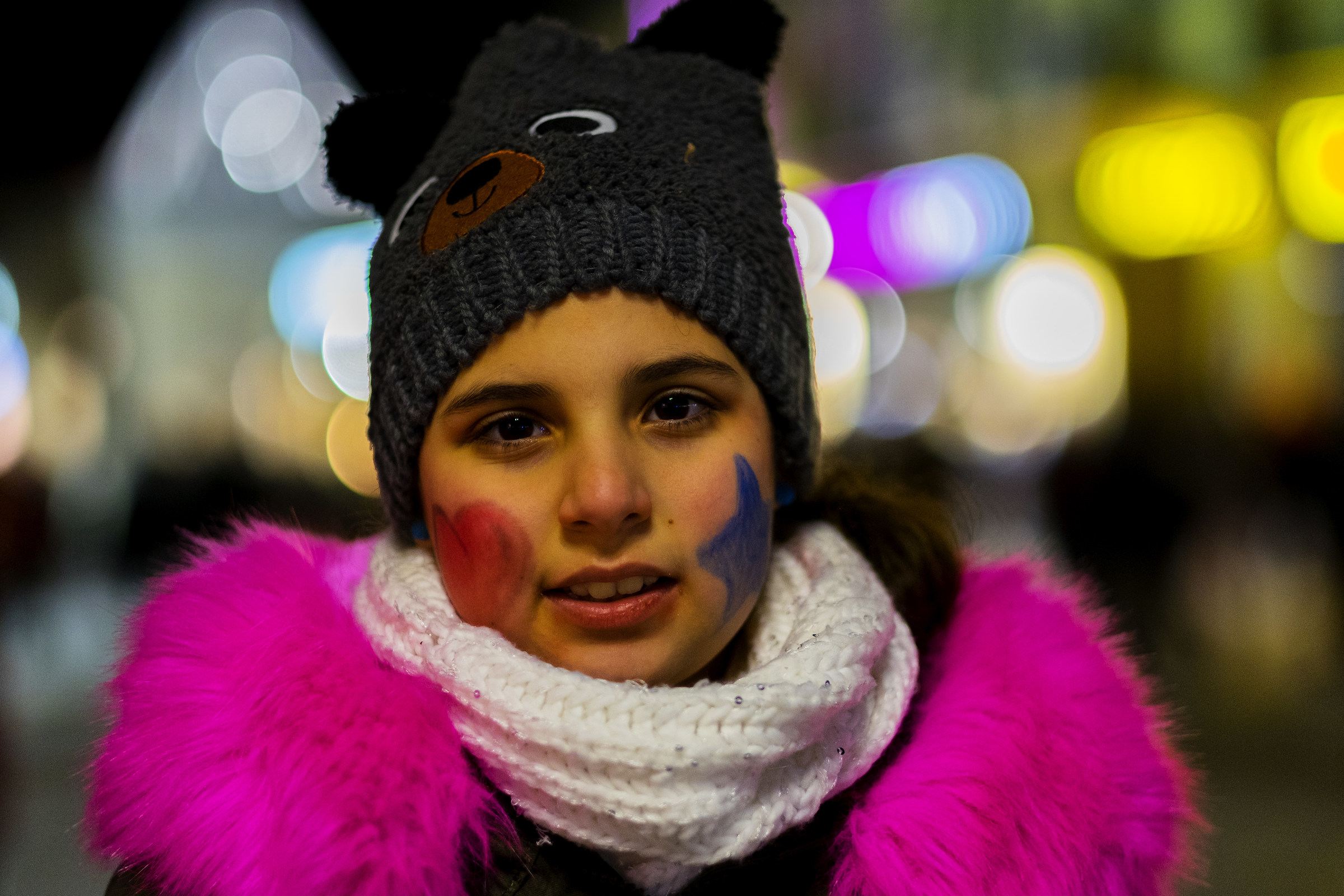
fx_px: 3136
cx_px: 672
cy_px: 448
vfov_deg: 16.3
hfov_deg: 24.2
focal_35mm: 84
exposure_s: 1/180
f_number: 1.2
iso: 1000
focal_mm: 56
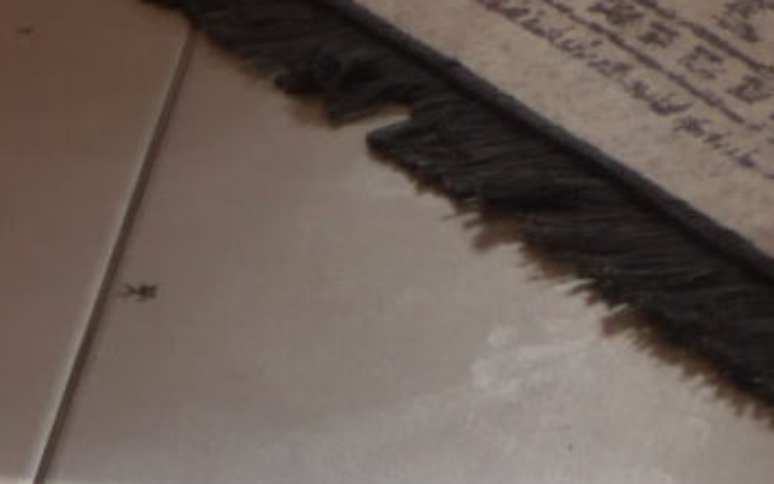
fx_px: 4515
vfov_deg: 4.9
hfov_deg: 9.8
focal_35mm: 214
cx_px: 327
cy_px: -2034
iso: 200
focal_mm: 14
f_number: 5
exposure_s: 1/250
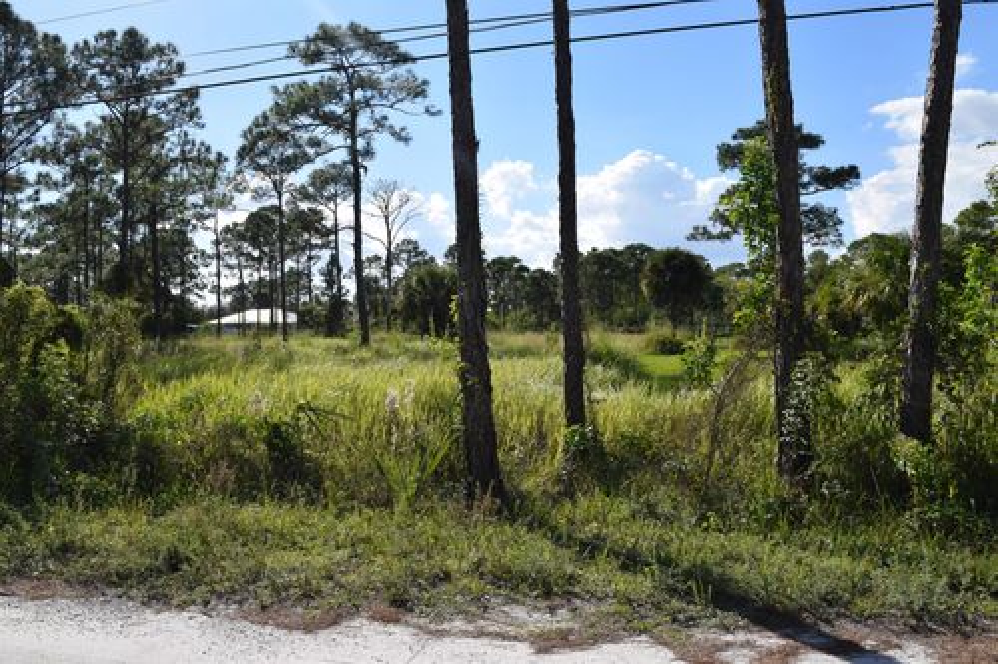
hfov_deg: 67.4
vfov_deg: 47.9
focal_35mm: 27
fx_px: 748
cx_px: 499
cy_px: 332
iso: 200
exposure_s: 1/400
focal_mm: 18
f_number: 10
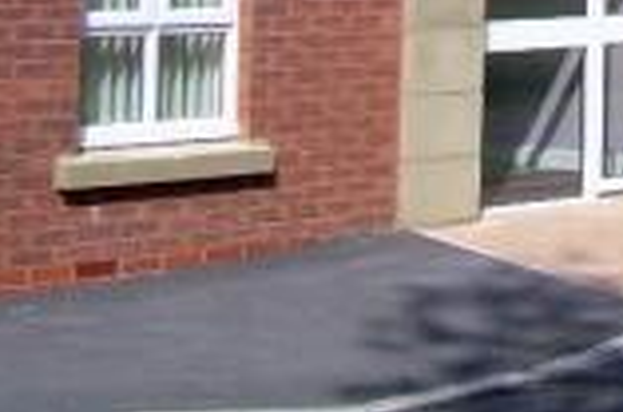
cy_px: -450
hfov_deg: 13.0
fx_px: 2539
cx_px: 1014
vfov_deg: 8.7
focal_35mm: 147
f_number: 4.6
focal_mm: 6.3
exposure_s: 1/354
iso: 50
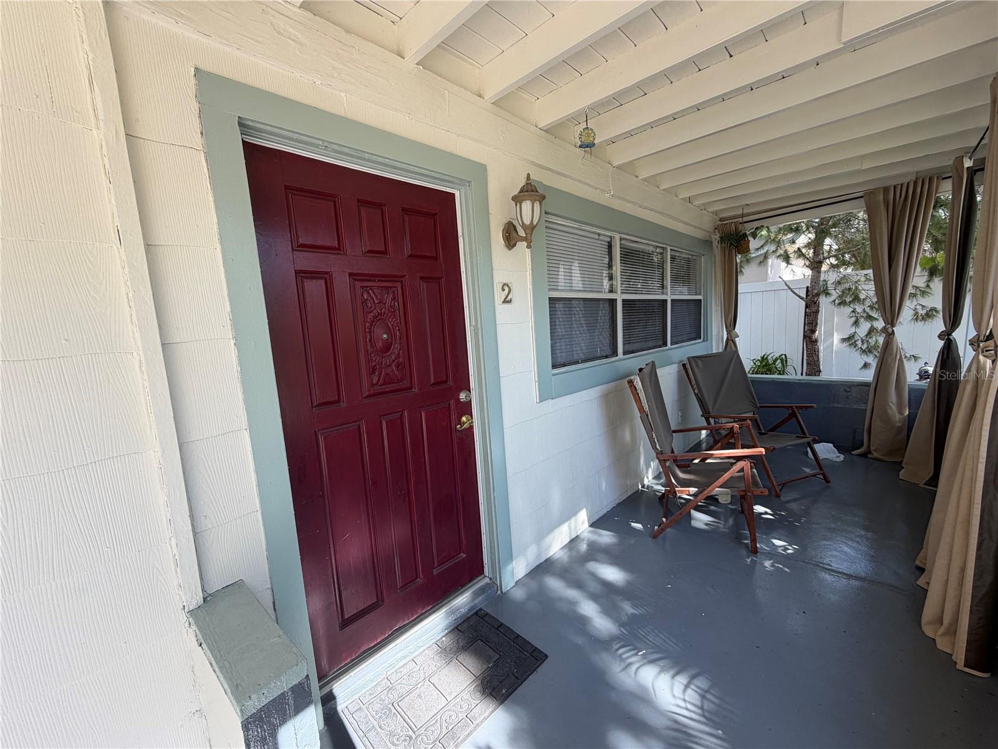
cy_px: 374
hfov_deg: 102.1
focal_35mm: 14
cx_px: 499
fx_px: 404
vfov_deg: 85.7
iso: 40
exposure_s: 1/171
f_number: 2.2
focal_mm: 2.22
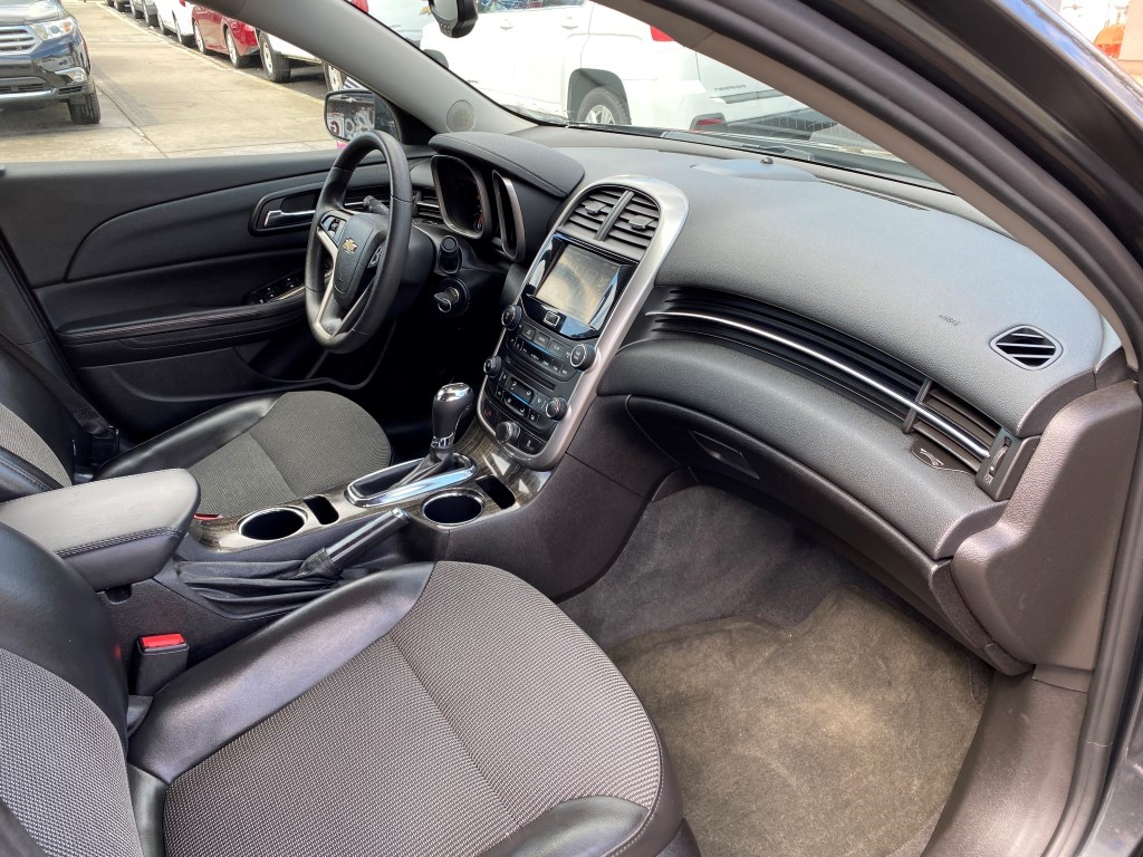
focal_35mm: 26
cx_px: 572
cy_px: 428
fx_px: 859
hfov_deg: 67.3
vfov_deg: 53.1
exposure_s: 1/122
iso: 40
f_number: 1.8
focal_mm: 4.25
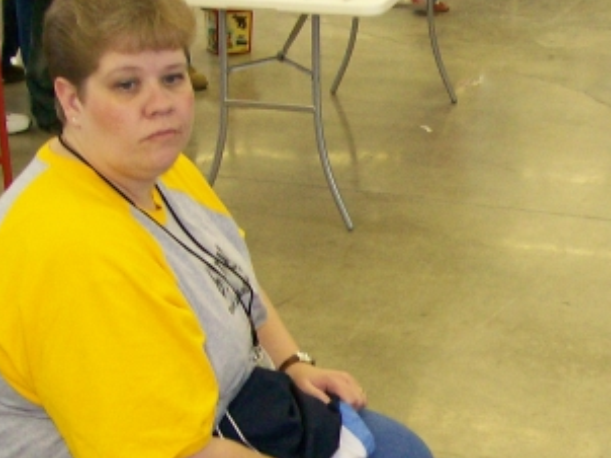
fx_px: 1499
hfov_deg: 22.6
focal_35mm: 85
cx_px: 530
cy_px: 331
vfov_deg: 17.3
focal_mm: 6
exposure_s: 1/64
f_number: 2.7
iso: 140
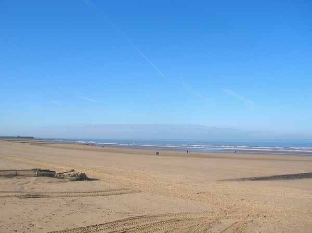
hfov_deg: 54.0
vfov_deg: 41.7
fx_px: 306
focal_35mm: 34
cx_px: 156
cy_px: 116
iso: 50
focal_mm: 5.7
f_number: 4.9
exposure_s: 1/424
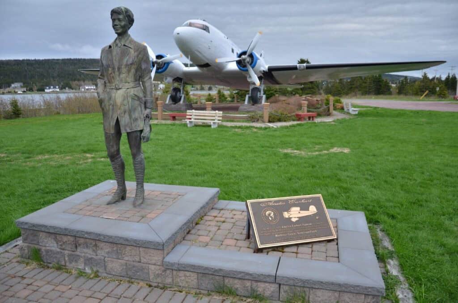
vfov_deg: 47.7
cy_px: 152
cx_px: 229
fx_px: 343
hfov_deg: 67.5
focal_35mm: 27
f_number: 3.5
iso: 500
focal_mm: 18
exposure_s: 1/1250
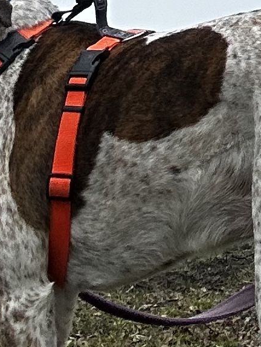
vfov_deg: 10.2
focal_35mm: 161
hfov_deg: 8.8
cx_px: 509
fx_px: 1617
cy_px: -556
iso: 25
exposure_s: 1/349
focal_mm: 2.69
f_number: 1.9
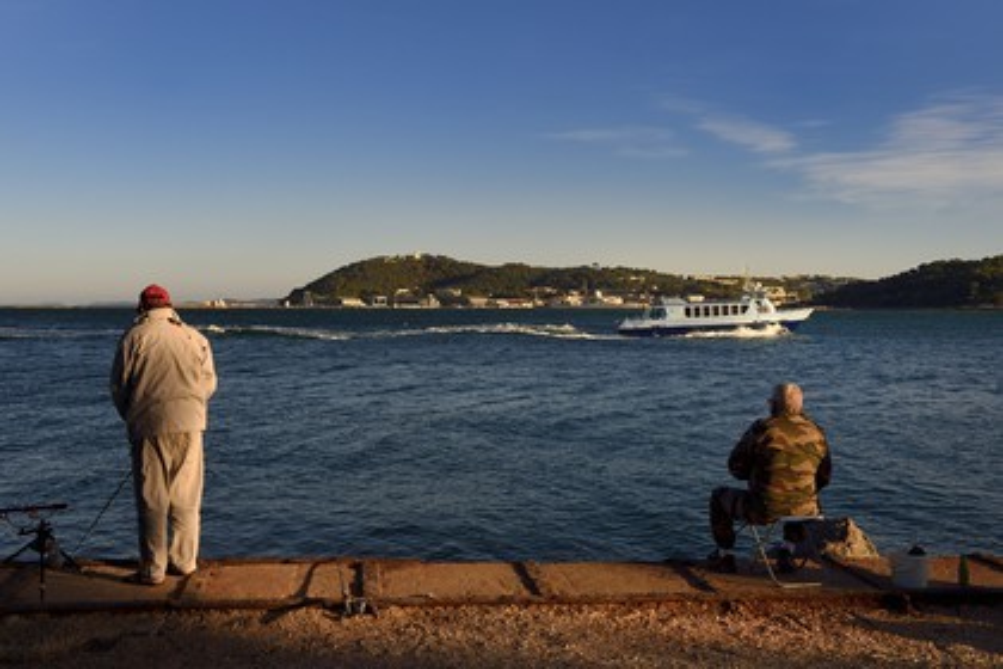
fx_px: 1114
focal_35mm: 40
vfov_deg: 33.4
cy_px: 334
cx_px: 502
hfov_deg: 48.5
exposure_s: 1/160
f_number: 16
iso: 200
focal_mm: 40
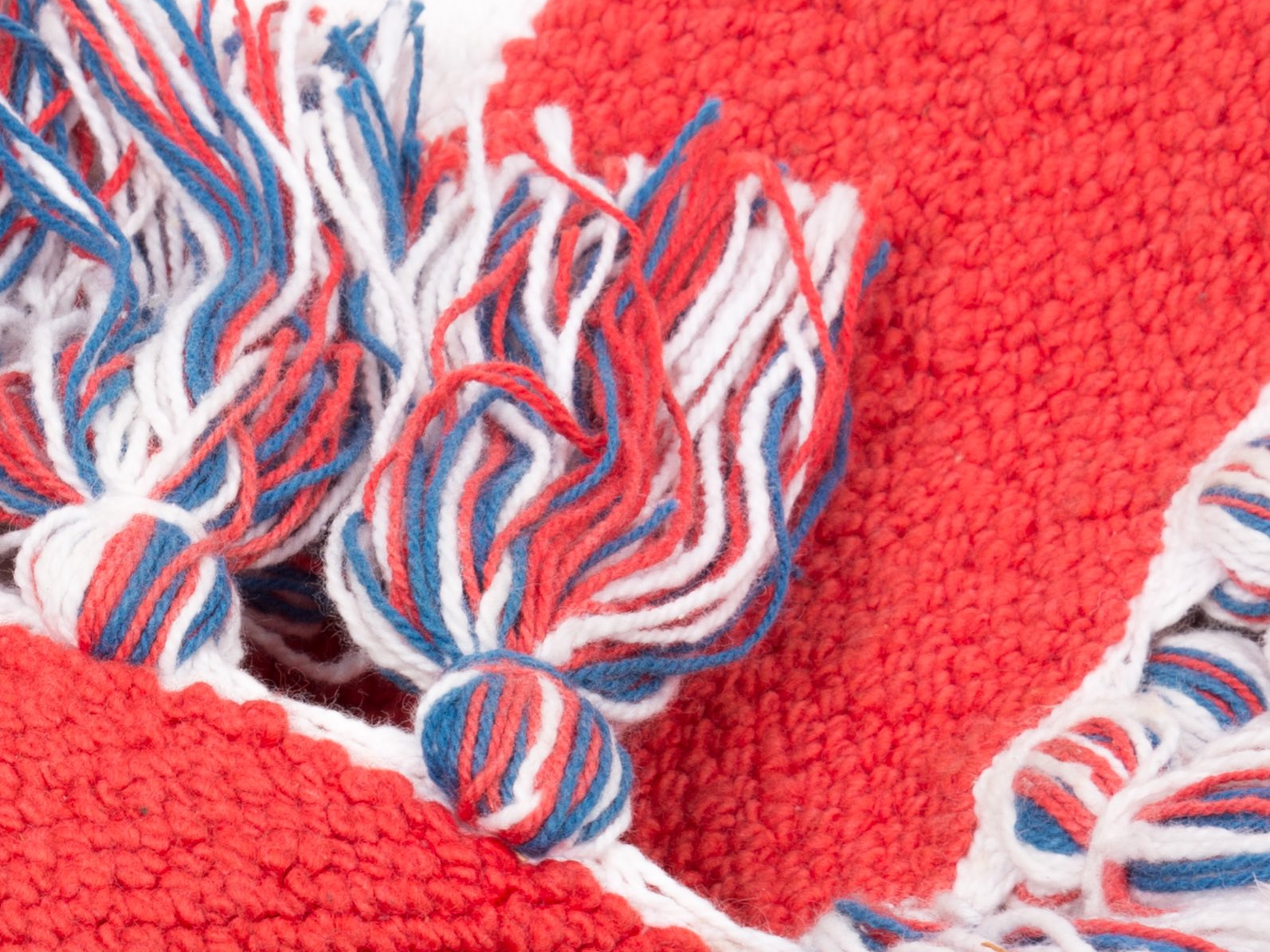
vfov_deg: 8.9
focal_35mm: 167
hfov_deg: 11.6
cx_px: -306
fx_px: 6126
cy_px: 831
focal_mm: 46
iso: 100
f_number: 11
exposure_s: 1/160
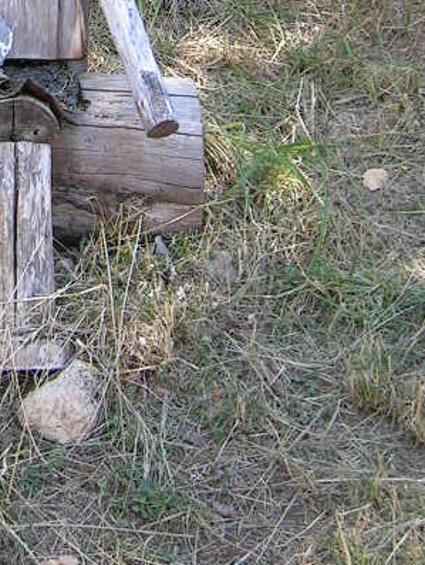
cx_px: -38
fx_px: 1472
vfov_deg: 21.0
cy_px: -3
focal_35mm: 90
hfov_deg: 16.0
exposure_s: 1/109
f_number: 2.8
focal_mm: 5.4
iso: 50
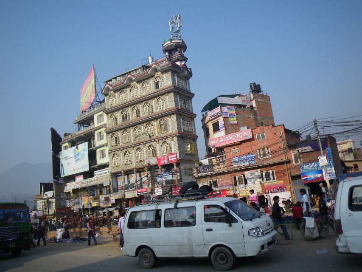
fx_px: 293
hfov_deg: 63.4
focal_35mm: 28
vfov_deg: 49.8
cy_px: 136
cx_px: 181
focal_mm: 5
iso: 50
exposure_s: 1/400
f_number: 3.5
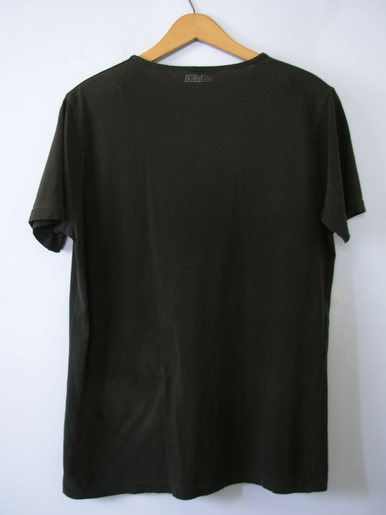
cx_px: 193
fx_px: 565
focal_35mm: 38
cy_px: 258
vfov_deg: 49.0
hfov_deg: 37.7
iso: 50
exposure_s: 1/10.7
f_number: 2.9
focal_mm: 6.3
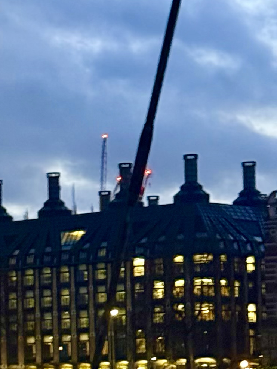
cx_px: -287
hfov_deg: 7.3
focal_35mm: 196
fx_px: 2090
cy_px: 324
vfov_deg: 10.0
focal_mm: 6.76
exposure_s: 1/25
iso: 400
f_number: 1.78
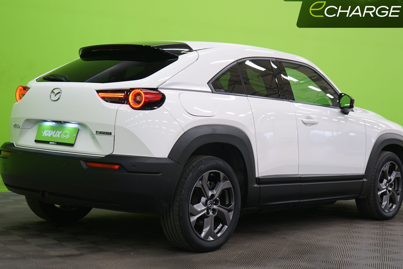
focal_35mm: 63
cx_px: 207
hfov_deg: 31.9
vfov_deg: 21.6
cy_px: 116
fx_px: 705
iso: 400
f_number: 4.5
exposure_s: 1/10
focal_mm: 49
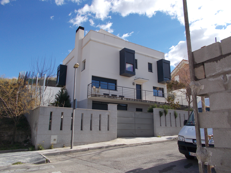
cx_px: 116
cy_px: 86
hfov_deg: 67.3
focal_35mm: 26
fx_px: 174
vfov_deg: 53.1
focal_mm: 4.6
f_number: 8
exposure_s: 1/160
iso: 80
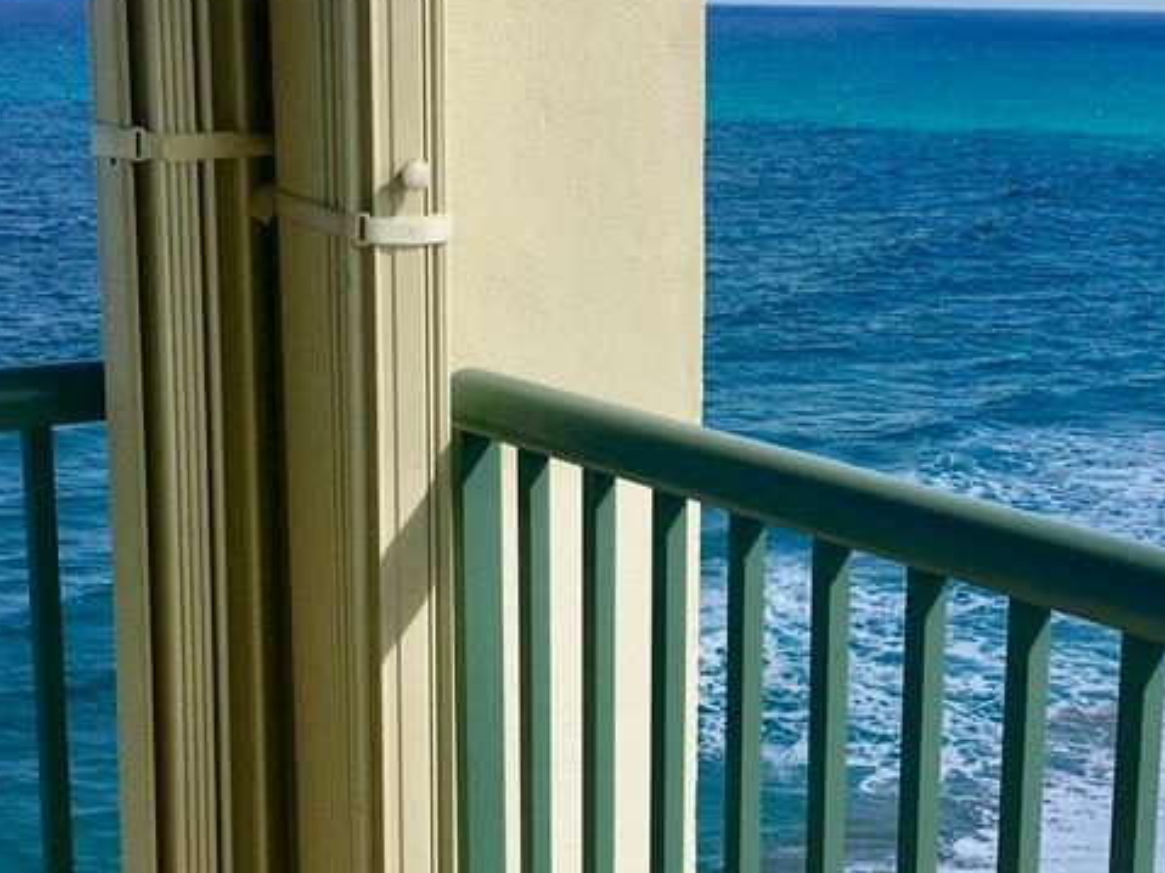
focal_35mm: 62
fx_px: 2086
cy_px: 489
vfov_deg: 23.6
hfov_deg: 30.9
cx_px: 798
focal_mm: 4.15
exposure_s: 1/1637
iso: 25
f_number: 2.2
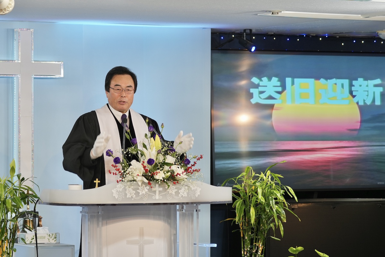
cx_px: 192
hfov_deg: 13.7
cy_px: 128
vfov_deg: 9.1
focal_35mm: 150
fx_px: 1604
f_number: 4
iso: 320
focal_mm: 100
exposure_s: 1/160
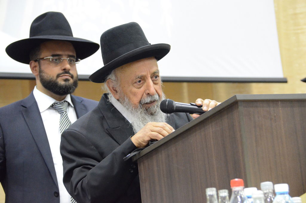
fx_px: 1425
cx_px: 153
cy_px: 102
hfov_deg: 12.3
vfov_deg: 8.1
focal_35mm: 168
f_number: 5.6
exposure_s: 1/80
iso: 5000
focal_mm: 112
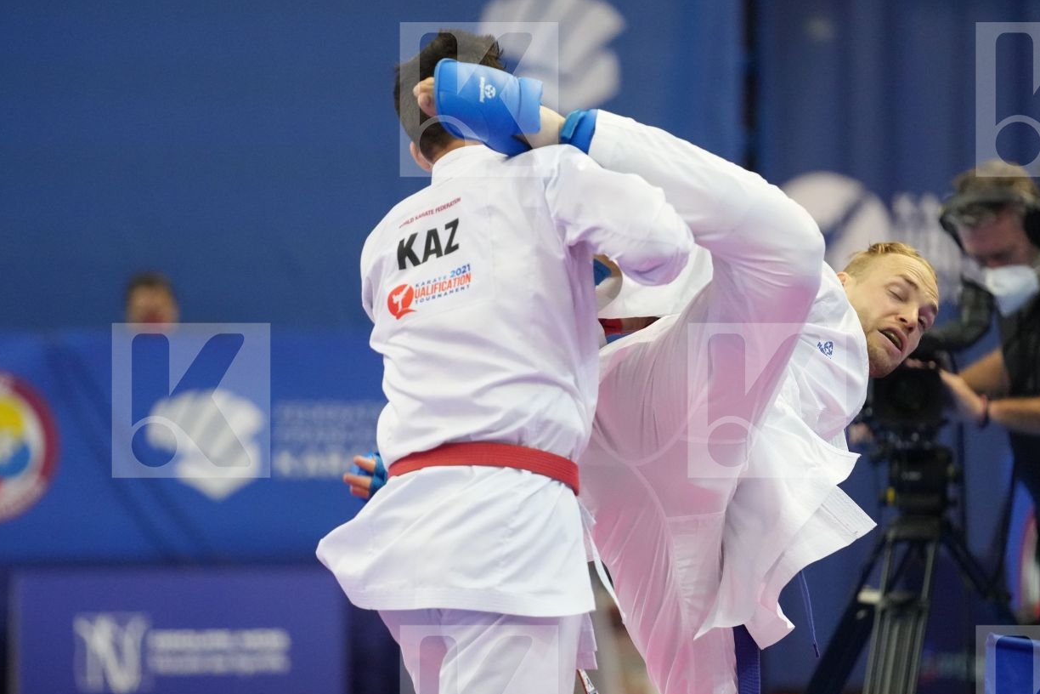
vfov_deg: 4.7
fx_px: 8493
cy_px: 401
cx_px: 479
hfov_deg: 7.0
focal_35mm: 294
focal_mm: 200
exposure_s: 1/1000
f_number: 2.8
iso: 4000
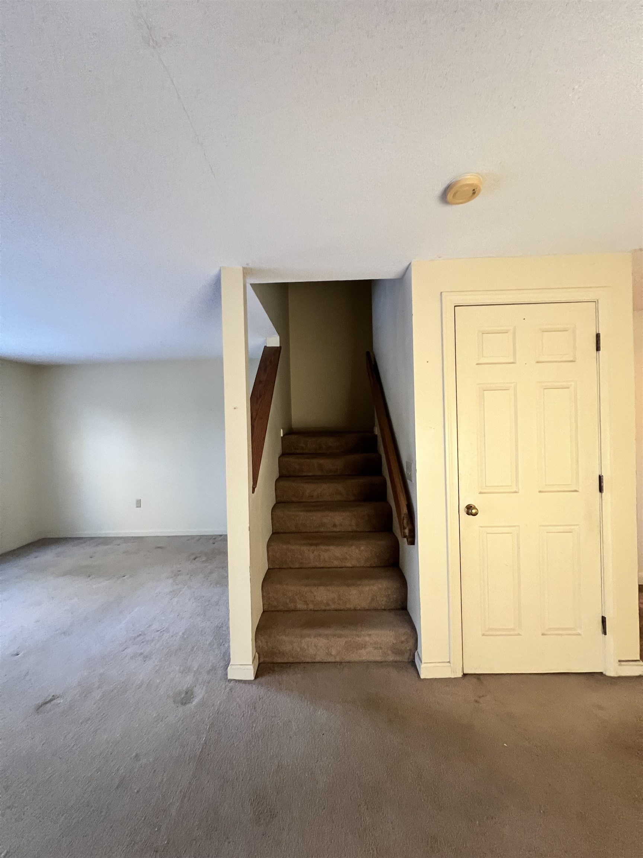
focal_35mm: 13
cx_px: 322
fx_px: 322
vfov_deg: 106.2
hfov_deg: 89.9
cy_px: 429
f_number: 1.8
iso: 500
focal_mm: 1.57
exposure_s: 1/60
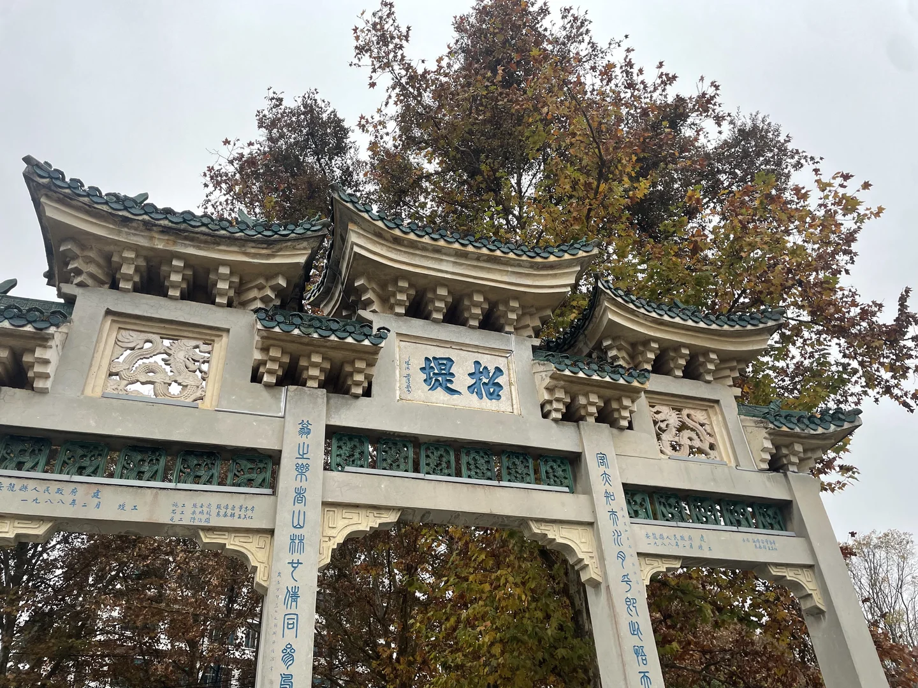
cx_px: 459
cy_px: 344
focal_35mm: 26
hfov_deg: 67.3
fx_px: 690
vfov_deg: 53.1
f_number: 1.6
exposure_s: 1/121
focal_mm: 4.2
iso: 64
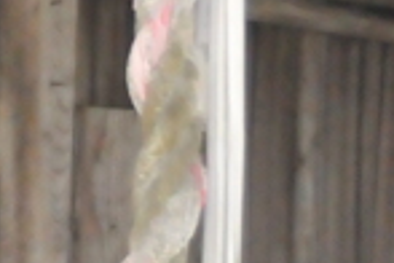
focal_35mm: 523
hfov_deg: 3.9
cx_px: 1027
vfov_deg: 2.6
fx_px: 5723
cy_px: 668
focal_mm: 50
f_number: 2.8
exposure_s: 1/250
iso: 2800
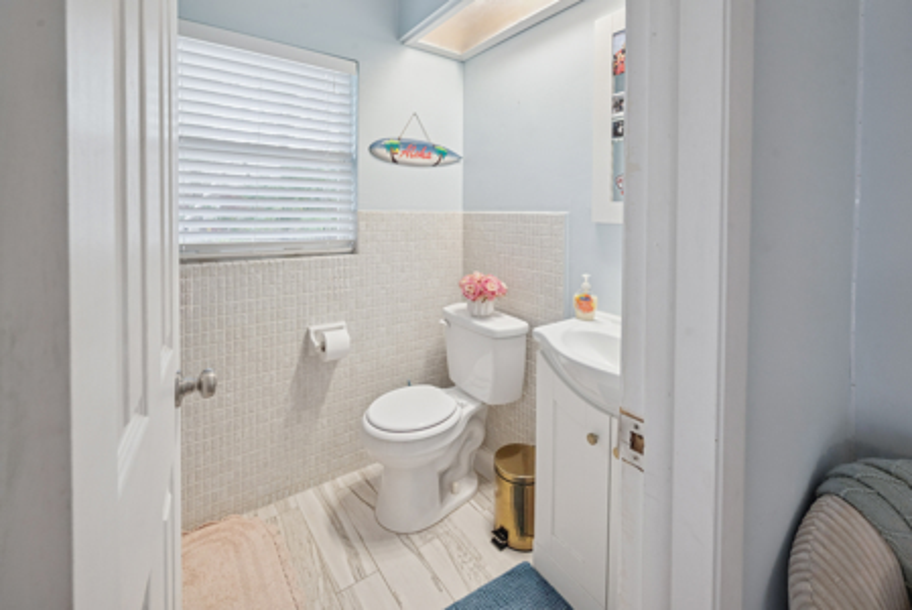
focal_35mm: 14
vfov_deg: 81.3
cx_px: 456
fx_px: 355
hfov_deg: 104.2
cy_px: 305
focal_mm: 14
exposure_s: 1/40
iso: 400
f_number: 9
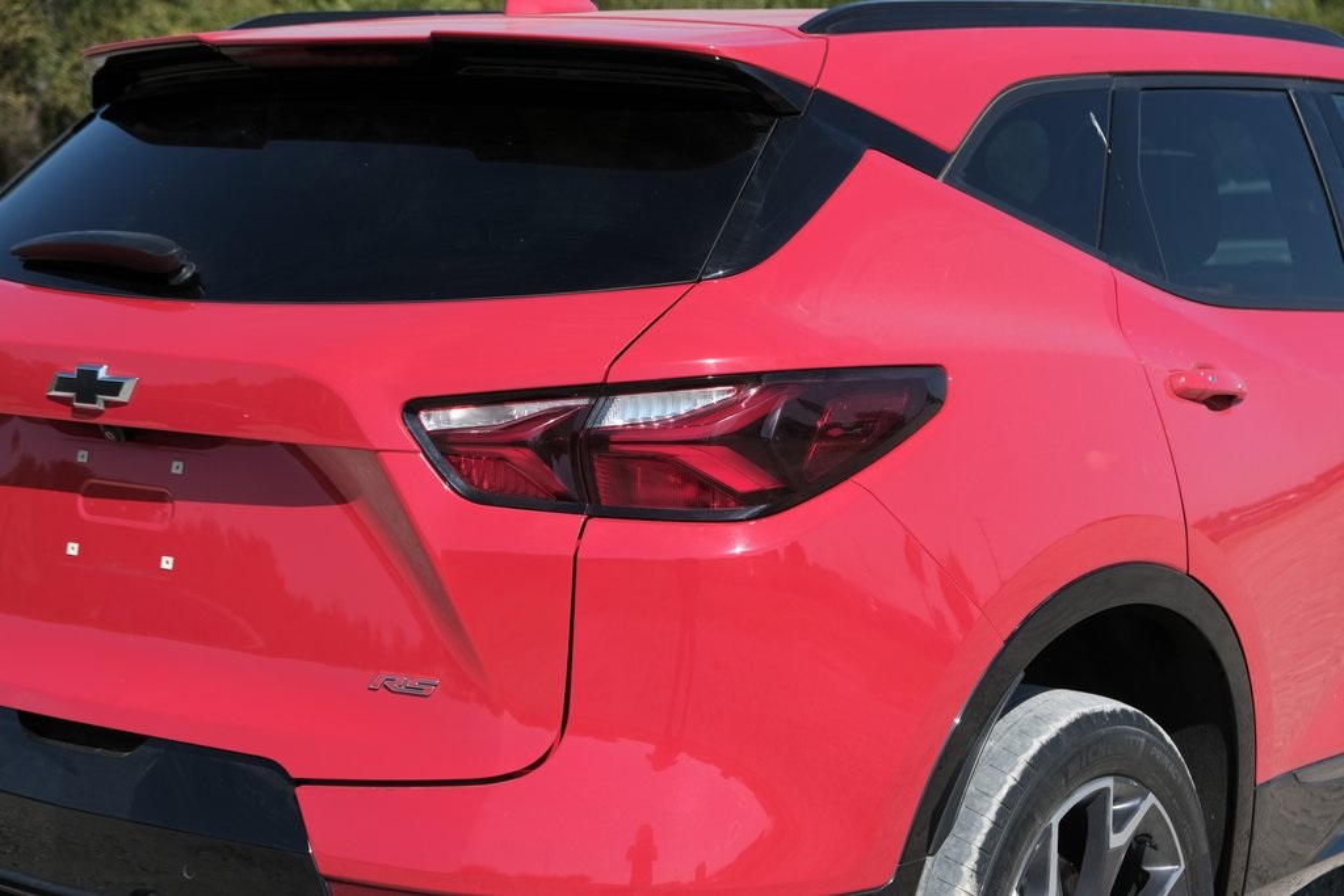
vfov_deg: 18.7
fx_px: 2726
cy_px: 448
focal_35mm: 73
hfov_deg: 27.7
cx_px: 672
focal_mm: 48.4
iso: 160
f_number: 5
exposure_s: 1/800
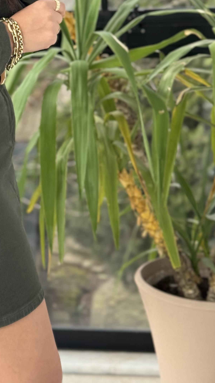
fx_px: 994
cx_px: -46
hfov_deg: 12.1
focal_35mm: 98
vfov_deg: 21.2
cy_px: 27
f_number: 1.78
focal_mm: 6.76
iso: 100
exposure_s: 1/496
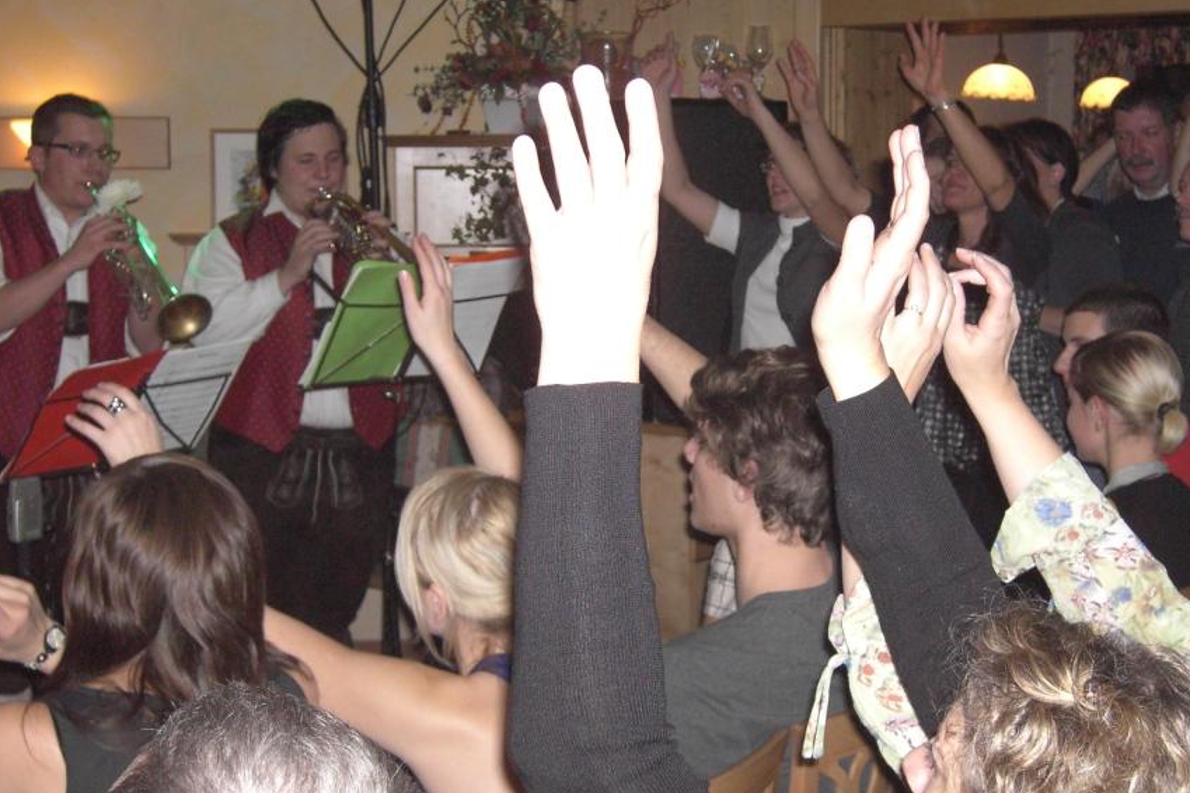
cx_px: 708
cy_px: 384
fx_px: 2115
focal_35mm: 64
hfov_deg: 31.3
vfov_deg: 21.2
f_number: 3.5
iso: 200
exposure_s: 1/50
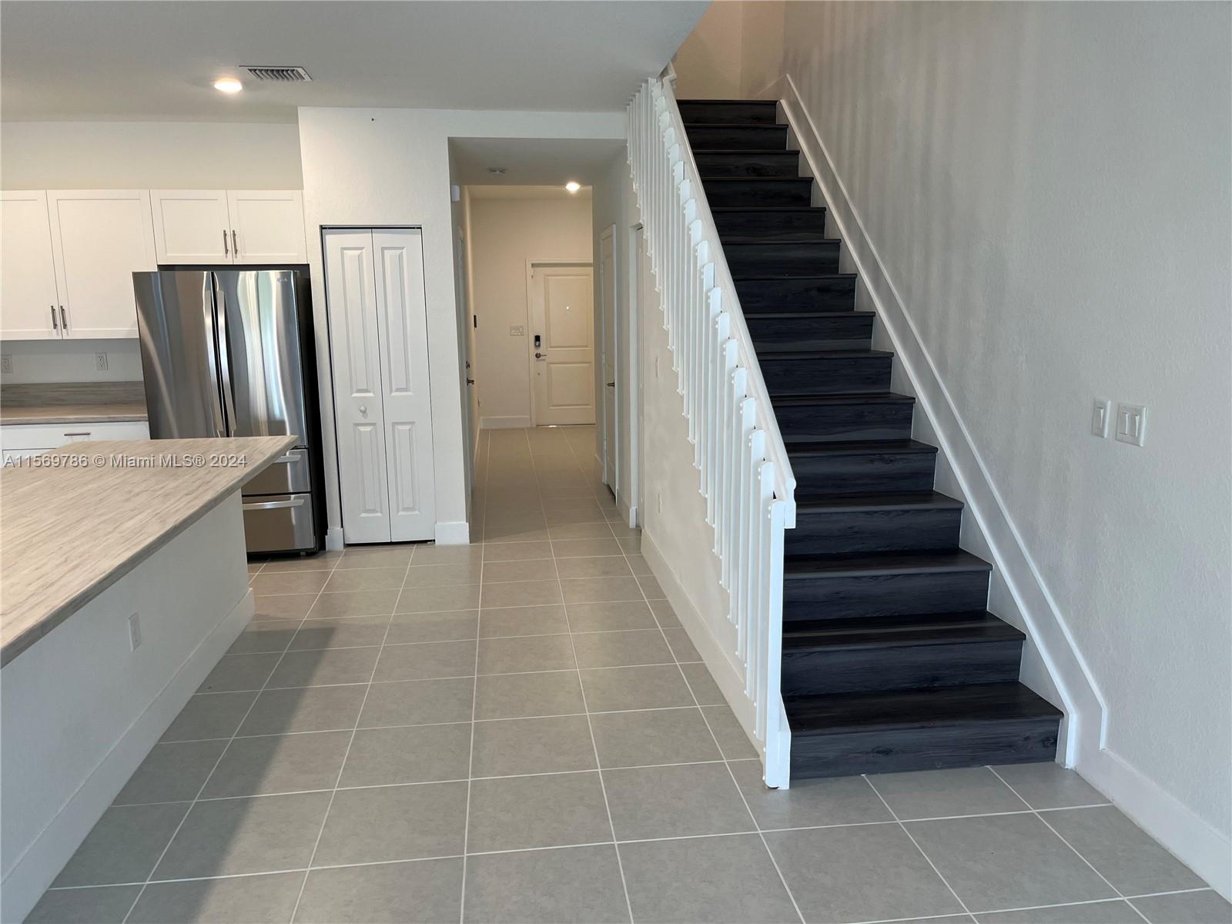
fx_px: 925
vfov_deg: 53.1
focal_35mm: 26
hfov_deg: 67.3
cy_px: 462
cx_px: 616
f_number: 1.6
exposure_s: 1/60
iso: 80
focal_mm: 5.1
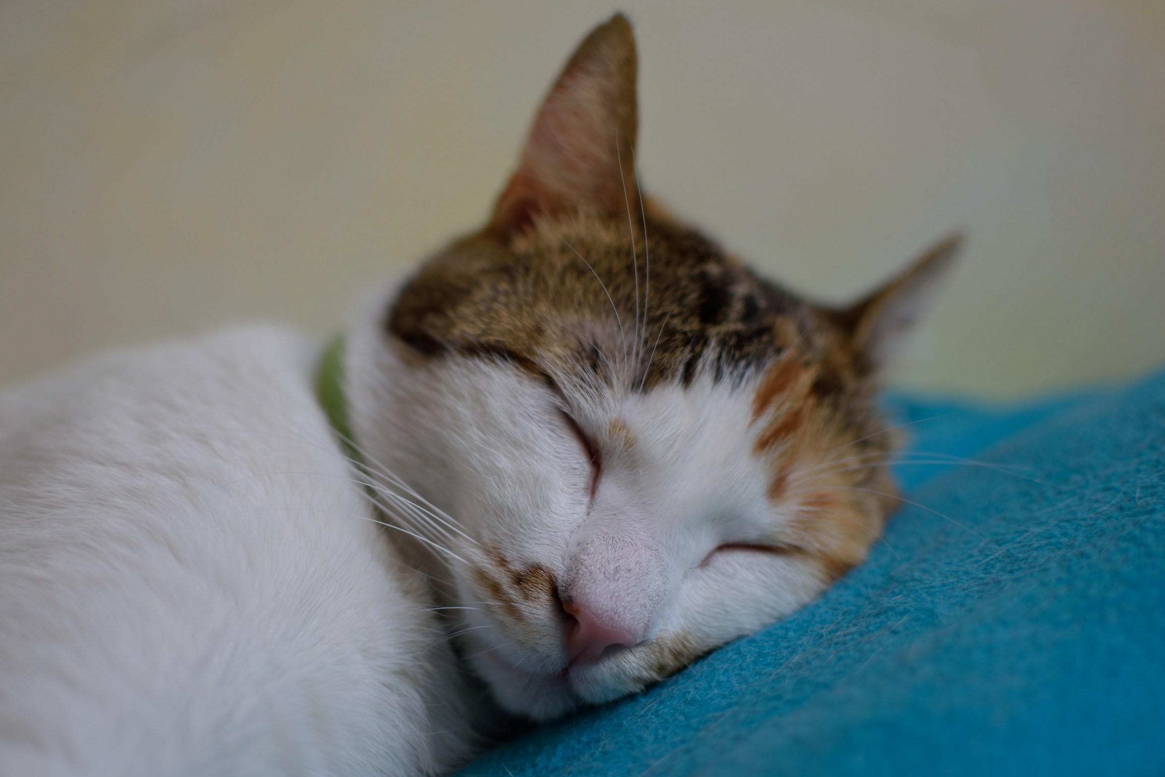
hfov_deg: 37.2
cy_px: 383
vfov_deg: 25.3
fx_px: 1731
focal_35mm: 54
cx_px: 582
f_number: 1.8
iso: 100
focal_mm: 35
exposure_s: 1/50
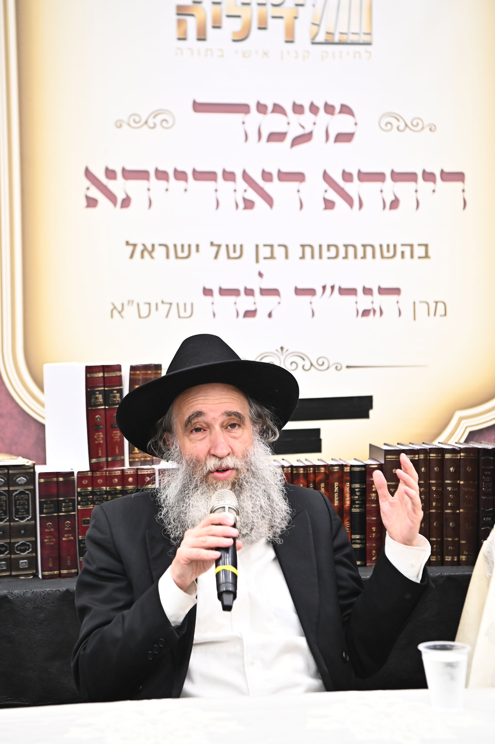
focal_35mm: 70
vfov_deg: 28.8
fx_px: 1444
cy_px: 372
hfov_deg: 19.5
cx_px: 248
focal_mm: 70
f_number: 4.5
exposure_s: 1/200
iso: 3200
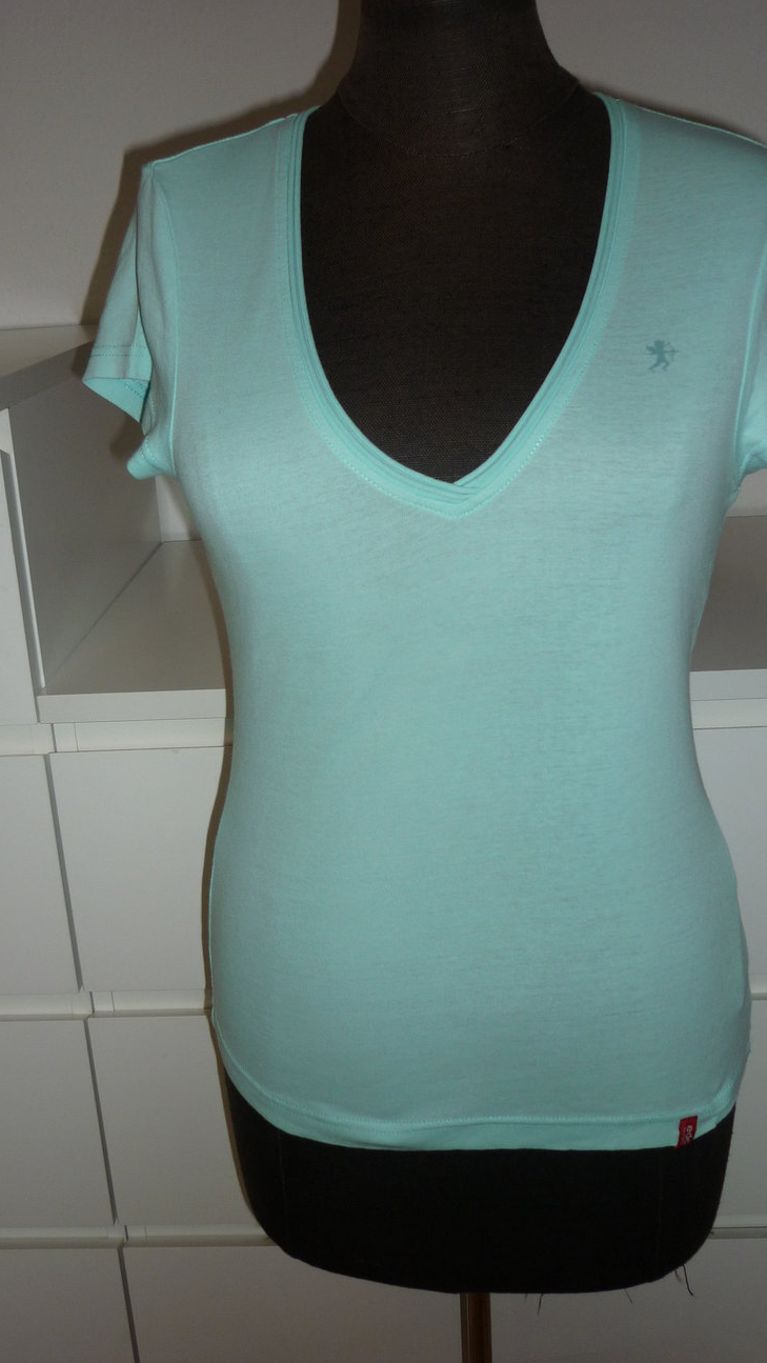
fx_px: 1337
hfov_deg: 32.0
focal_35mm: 37
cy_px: 672
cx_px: 380
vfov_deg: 54.0
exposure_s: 1/30
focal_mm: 5.5
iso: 100
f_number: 2.8
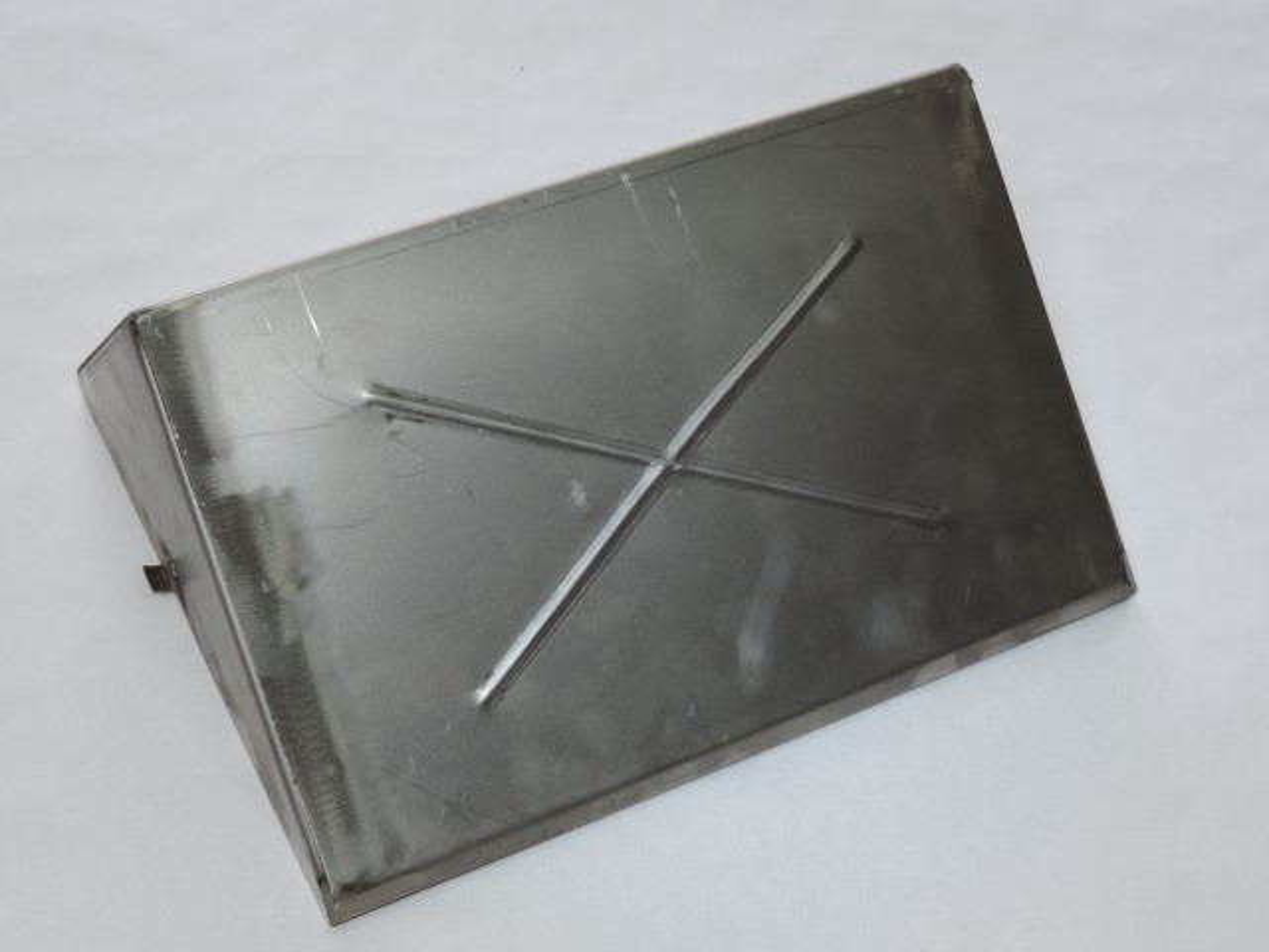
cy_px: 476
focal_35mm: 60
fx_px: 2200
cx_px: 634
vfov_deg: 24.4
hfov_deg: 32.2
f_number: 3.7
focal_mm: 10.7
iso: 200
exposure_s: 1/40
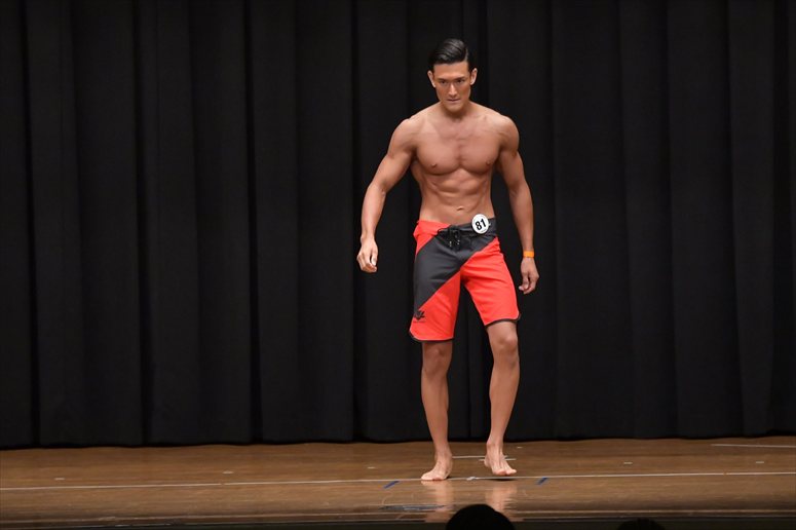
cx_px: 398
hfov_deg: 9.2
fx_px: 4973
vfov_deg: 6.1
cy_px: 265
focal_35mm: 225
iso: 6400
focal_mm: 150
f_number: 5.6
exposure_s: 1/400
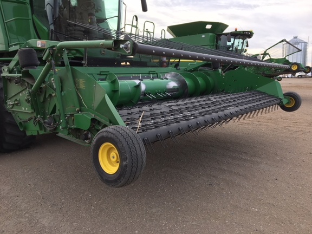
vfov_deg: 48.2
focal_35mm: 29
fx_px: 261
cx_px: 156
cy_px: 117
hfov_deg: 61.7
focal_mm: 4.15
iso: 25
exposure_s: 1/120
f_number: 2.2
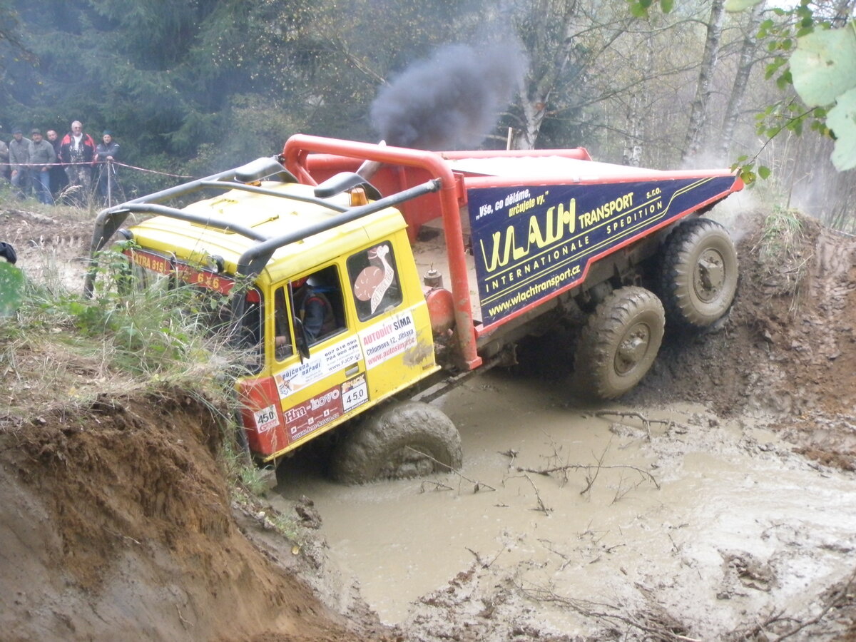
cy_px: 321
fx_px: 1261
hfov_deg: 37.5
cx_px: 428
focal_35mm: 51
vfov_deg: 28.6
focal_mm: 9.1
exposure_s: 1/60
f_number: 4
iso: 400
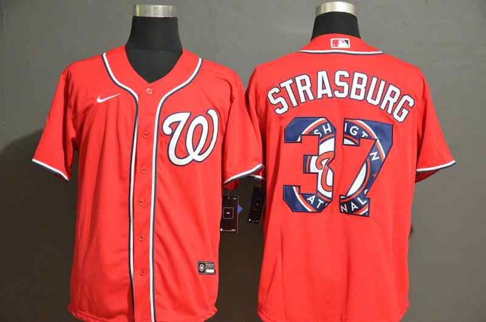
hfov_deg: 26.0
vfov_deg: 17.4
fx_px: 1051
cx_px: 243
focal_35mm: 78
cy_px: 161
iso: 4000
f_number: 4.8
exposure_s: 1/13
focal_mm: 52
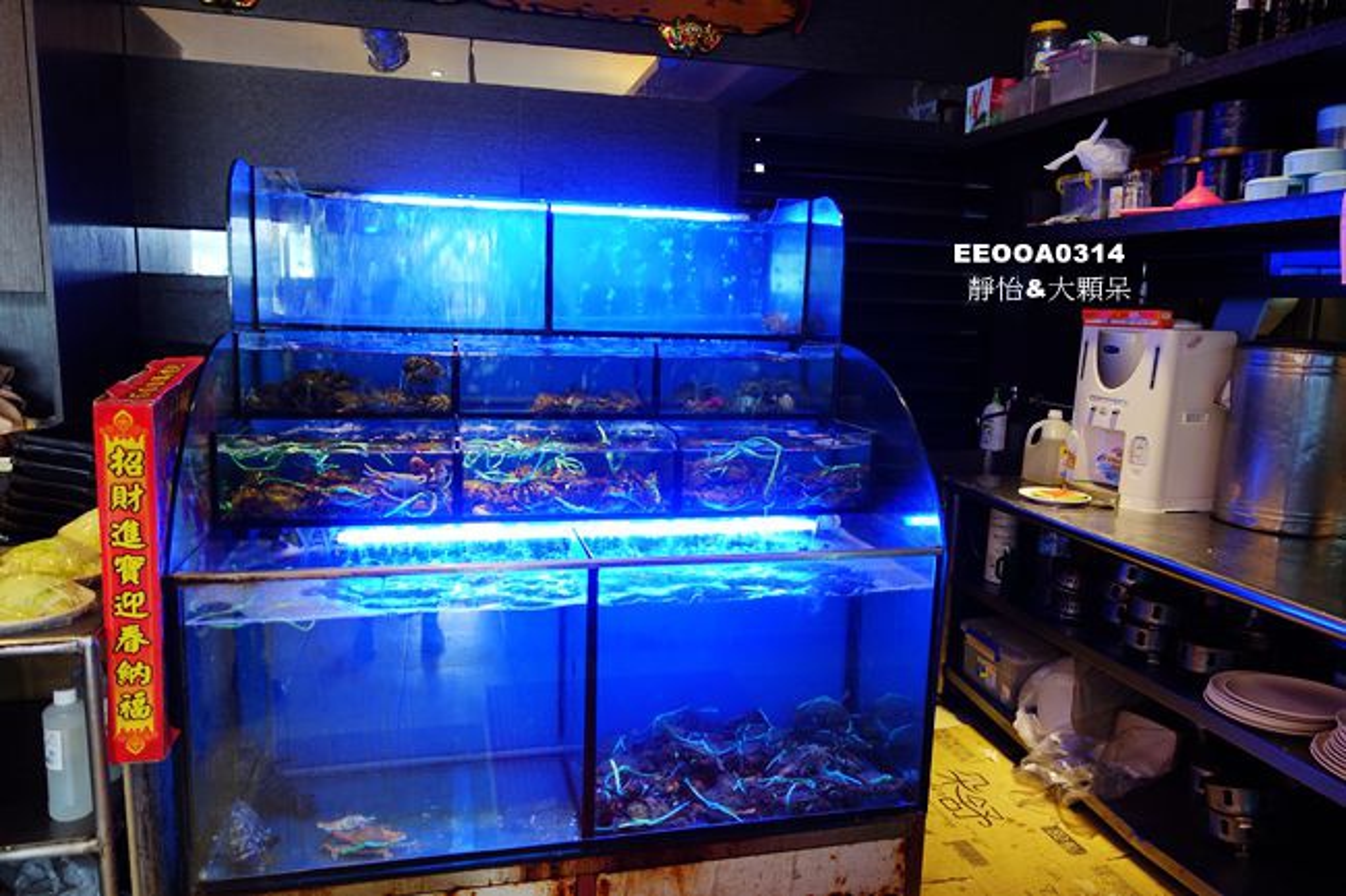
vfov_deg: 53.1
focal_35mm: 24
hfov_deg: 73.8
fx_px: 897
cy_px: 448
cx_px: 673
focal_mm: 8.8
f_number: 2
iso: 125
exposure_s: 1/30
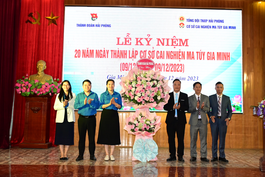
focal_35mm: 45
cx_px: 132
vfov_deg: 29.9
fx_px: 331
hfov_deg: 43.6
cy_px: 88
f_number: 6.3
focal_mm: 30
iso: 1600
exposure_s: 1/200
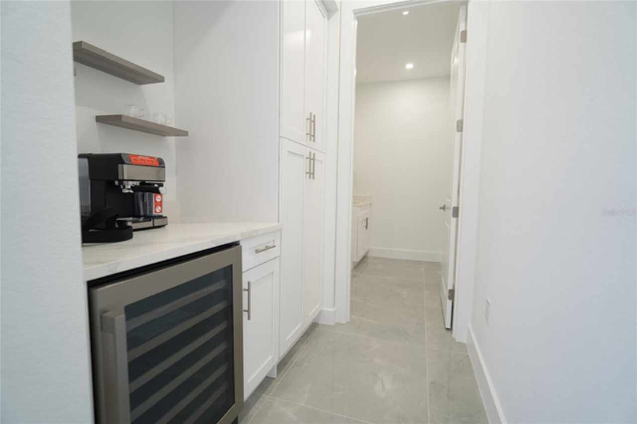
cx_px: 318
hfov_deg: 96.8
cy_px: 212
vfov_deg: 73.7
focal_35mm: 16
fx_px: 283
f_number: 2.8
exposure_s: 1/50
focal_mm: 16
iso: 200
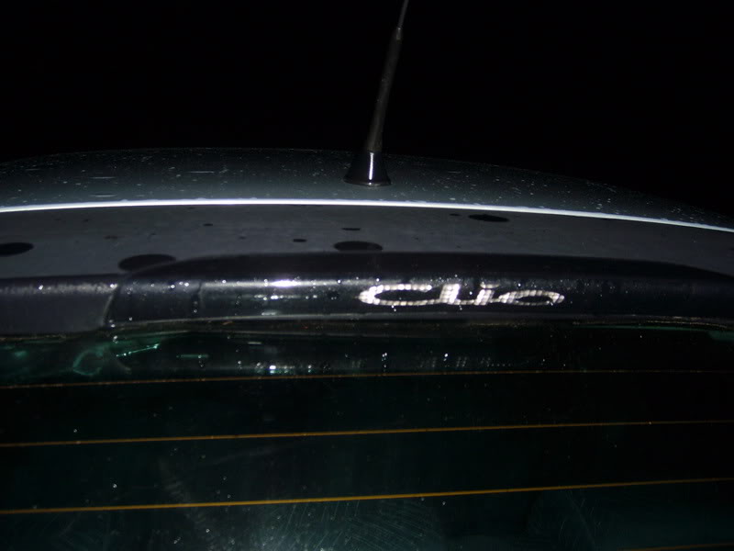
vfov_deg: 40.7
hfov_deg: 52.6
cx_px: 367
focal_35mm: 35
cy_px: 276
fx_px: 742
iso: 100
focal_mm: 5.8
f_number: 2.8
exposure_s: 1/45
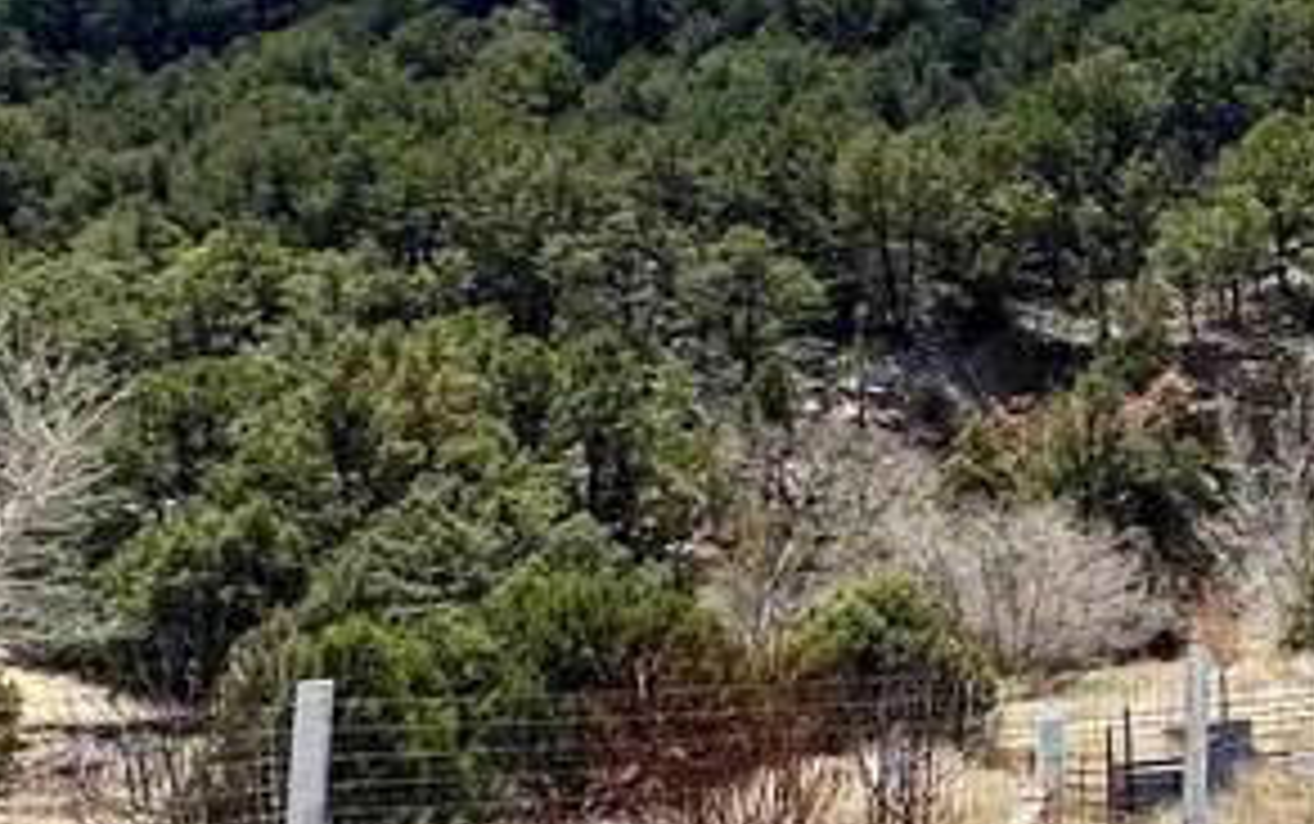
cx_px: 2493
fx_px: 2329
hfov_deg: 20.1
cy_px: 392
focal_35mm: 65
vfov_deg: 20.0
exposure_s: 1/1125
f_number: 2.2
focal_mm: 2.22
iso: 50
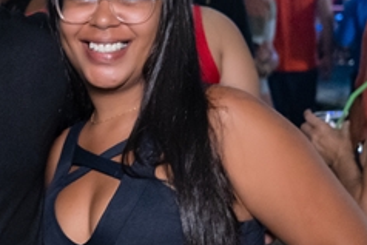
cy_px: 180
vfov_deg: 12.2
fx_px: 1142
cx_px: -143
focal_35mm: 112
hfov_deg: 16.9
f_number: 2.8
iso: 2500
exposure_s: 1/400
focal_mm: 24
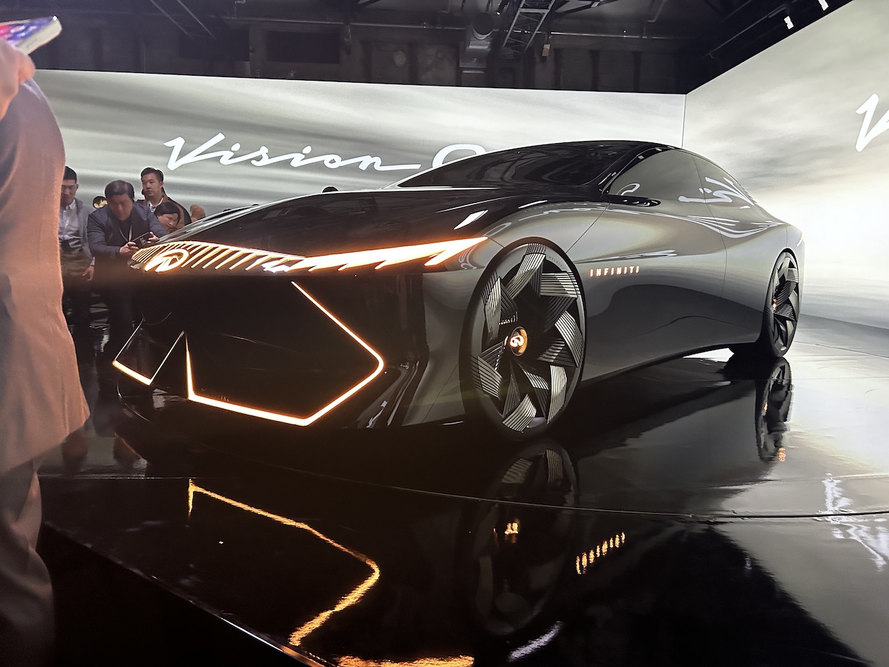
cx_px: 444
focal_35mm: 26
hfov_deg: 67.3
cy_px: 334
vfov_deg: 53.1
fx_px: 668
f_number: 1.5
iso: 500
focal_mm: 5.7
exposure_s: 1/41
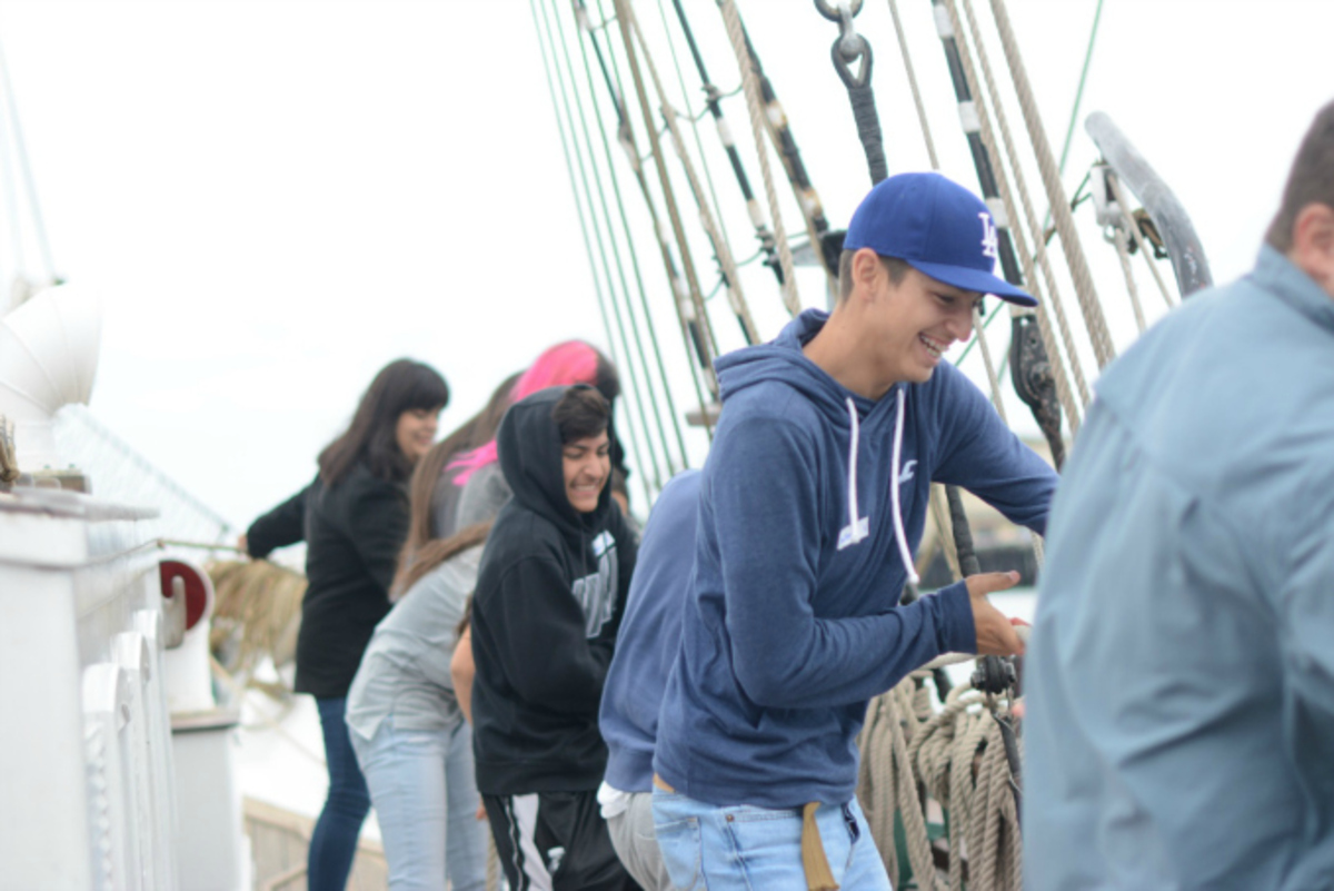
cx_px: 667
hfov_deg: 27.0
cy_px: 446
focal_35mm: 75
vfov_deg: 18.2
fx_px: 2780
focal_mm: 50
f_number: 2
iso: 320
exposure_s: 1/4000
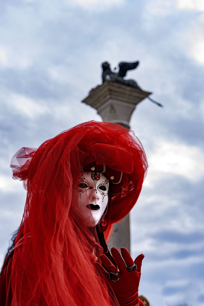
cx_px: 102
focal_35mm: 62
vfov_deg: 32.4
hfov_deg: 21.9
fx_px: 527
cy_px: 153
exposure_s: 1/400
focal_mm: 62
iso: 500
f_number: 6.3
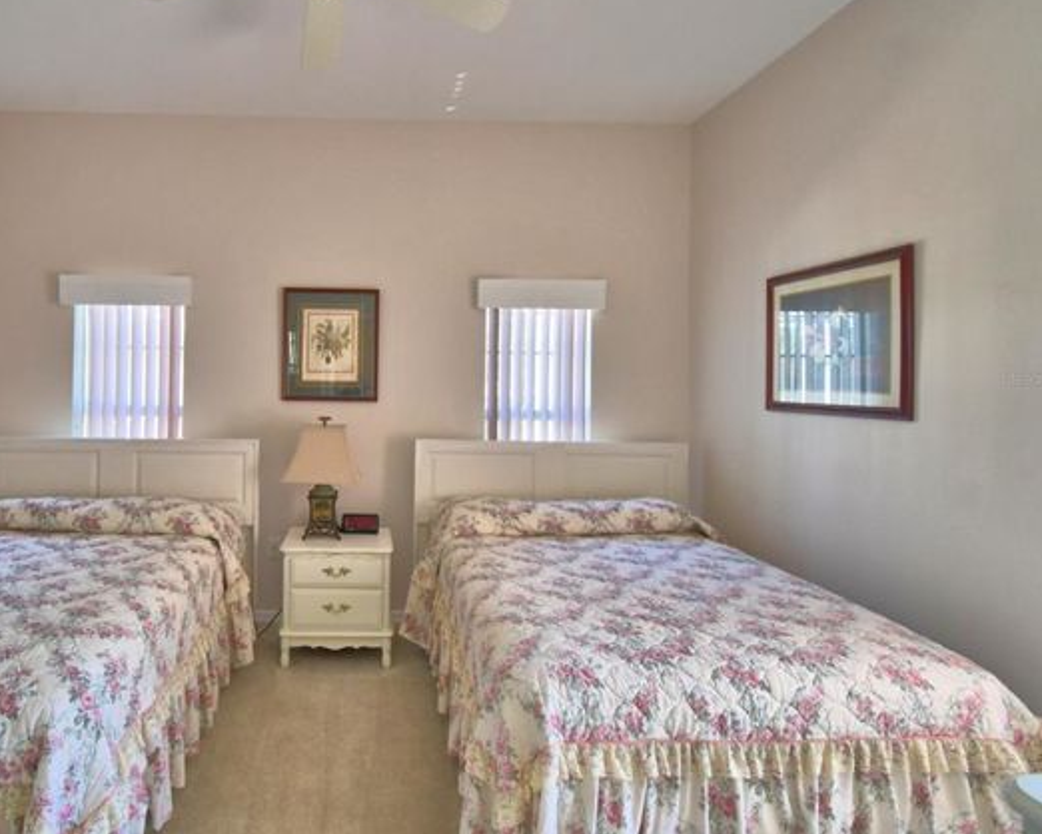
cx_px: 376
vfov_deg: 70.7
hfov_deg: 81.3
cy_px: 378
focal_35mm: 19
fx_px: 586
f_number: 4.5
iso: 400
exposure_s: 1/80
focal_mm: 10
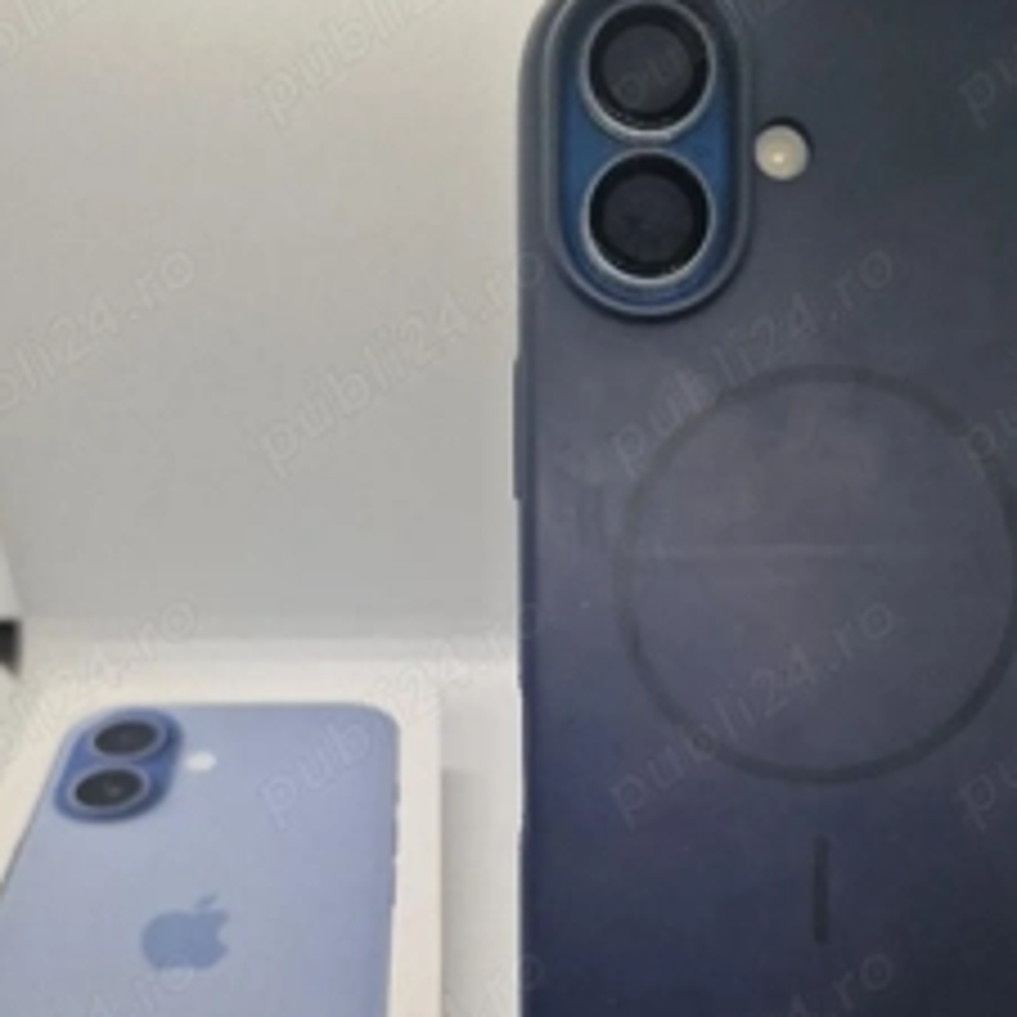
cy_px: 760
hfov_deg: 46.0
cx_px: 490
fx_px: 1197
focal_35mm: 36
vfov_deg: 44.5
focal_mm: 6.4
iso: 50
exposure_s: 1/182
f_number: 1.8
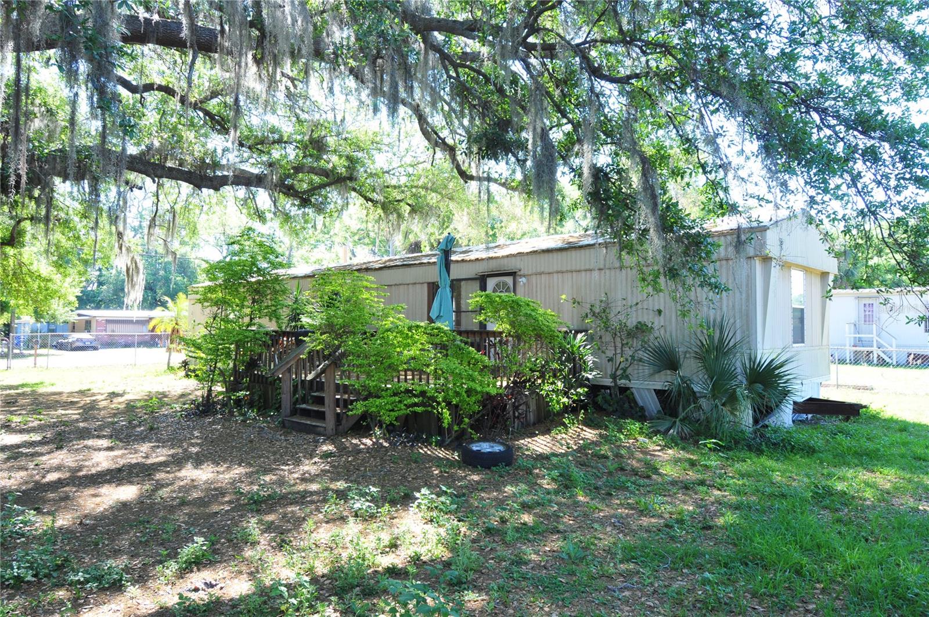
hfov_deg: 77.4
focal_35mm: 22
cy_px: 308
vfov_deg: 56.0
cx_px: 464
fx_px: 580
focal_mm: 15
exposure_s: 1/80
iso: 400
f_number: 8
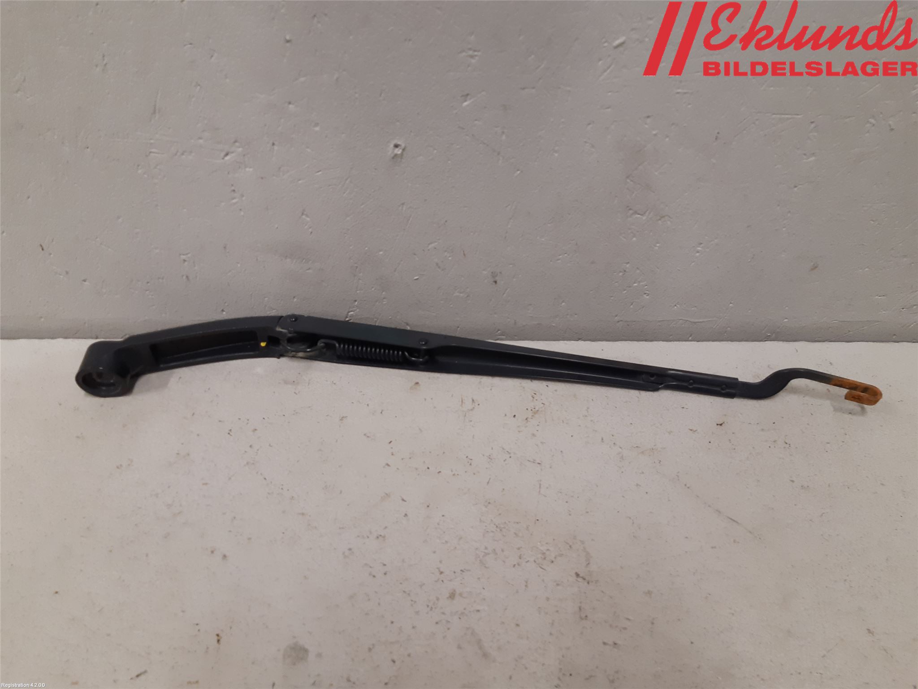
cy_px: 344
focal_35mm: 26
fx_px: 690
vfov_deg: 53.1
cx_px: 459
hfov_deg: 67.3
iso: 125
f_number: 1.7
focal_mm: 3.93
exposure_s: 1/50
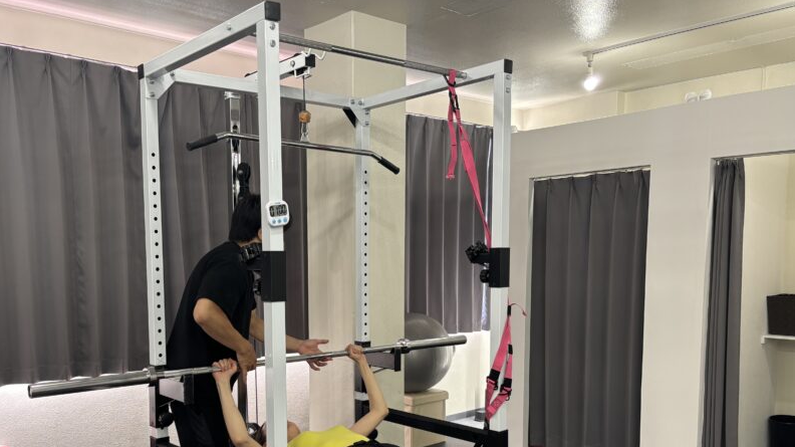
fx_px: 717
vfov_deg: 34.1
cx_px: 330
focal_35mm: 34
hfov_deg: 57.7
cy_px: 323
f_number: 1.6
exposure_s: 1/50
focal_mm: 5.96
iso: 100
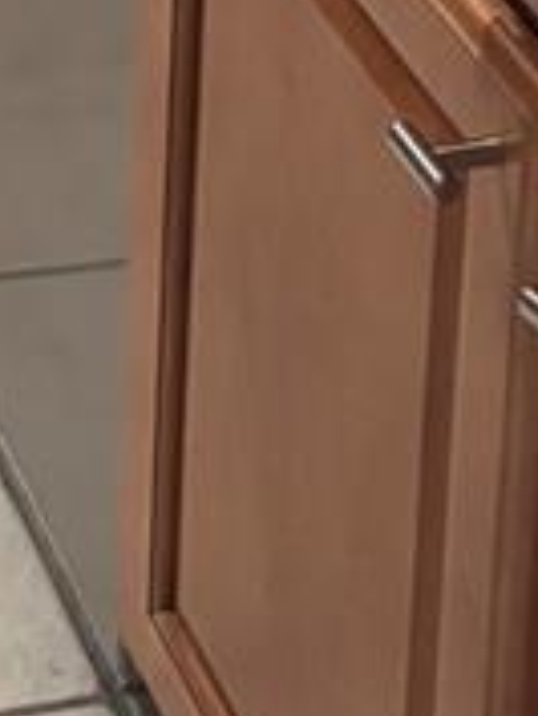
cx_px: -425
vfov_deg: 9.6
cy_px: -1165
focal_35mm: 176
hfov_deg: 8.2
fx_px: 3643
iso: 320
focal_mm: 5.96
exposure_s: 1/60
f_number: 1.6
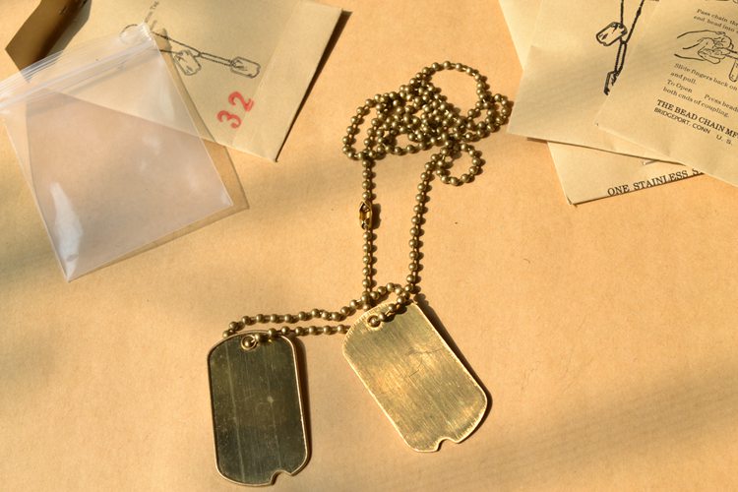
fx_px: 1168
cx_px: 369
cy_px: 246
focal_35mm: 57
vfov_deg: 23.8
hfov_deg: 35.1
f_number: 11
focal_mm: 38
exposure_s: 1/25
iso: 100
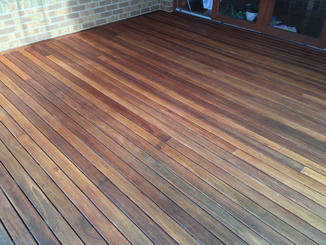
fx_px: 273
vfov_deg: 48.2
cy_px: 122
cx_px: 163
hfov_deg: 61.7
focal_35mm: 29
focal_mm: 4.15
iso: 32
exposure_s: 1/50
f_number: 2.2
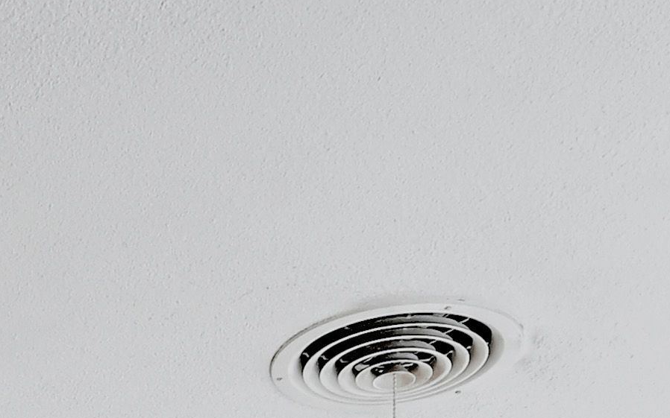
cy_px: 1193
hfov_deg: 19.4
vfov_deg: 10.4
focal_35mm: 96
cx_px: -276
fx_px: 1753
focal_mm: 14
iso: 1250
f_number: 8
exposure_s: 1/25
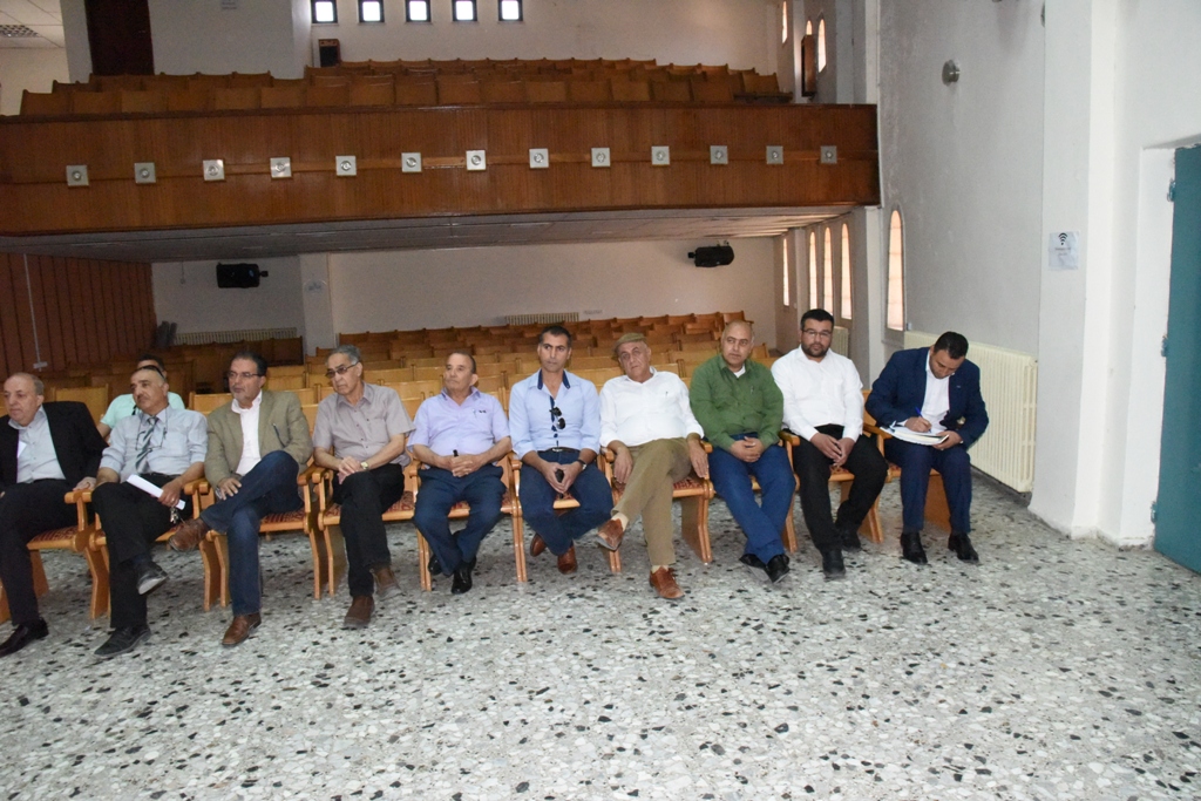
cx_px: 600
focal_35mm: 24
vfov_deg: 53.1
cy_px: 400
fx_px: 801
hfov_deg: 73.7
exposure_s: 1/250
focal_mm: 24
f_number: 13
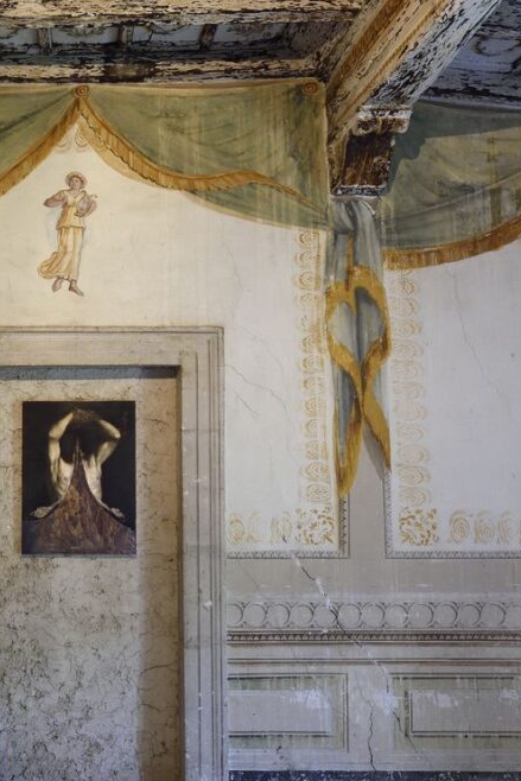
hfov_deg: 43.8
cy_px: 355
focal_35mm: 28
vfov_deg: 65.3
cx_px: 91
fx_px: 607
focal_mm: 16
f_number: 3.5
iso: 1600
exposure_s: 1/60
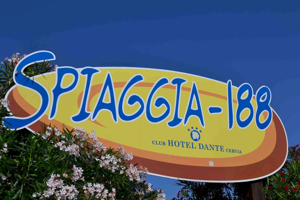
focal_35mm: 54
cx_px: 150
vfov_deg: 25.1
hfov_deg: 36.9
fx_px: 450
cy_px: 100
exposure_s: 1/320
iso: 100
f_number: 9
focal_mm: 36
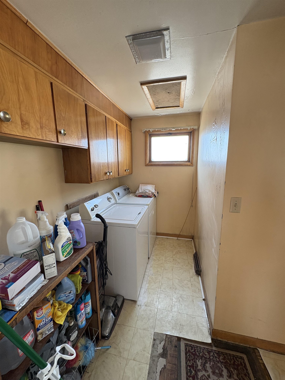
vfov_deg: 102.1
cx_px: 142
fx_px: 154
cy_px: 190
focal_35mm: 14
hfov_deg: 85.7
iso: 320
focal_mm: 2.22
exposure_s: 1/60
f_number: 2.2
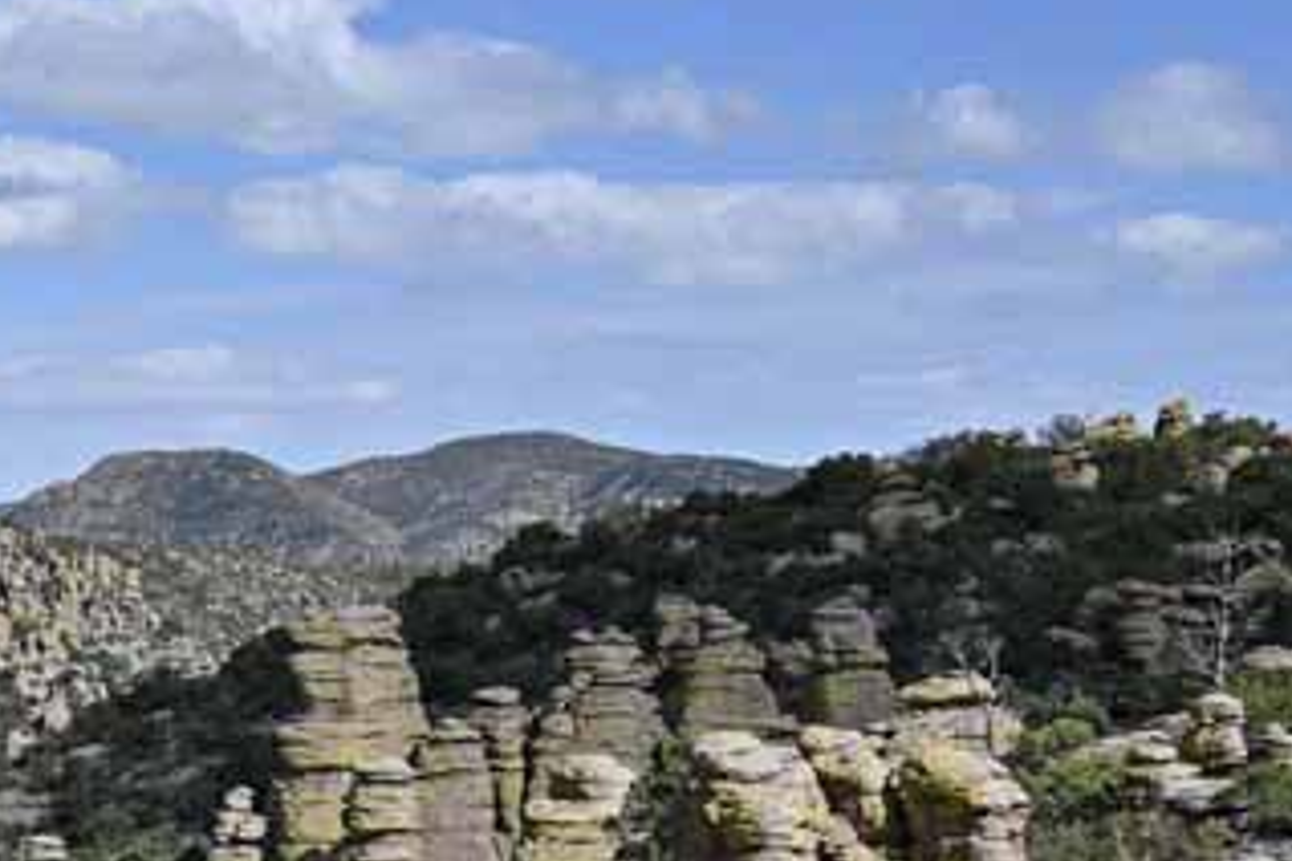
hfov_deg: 20.7
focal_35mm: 93
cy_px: 784
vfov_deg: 14.5
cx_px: -183
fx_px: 3337
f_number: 5
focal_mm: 37
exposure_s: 1/2000
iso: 100
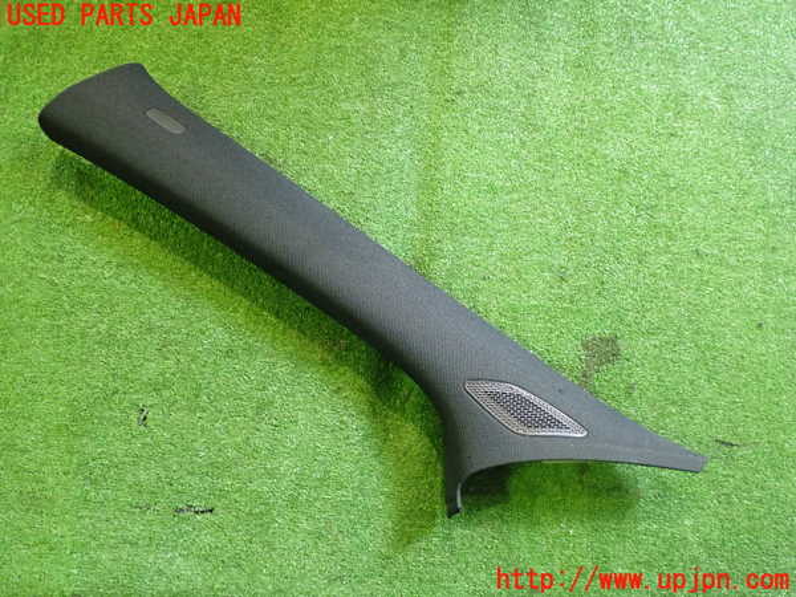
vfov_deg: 46.8
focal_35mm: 30
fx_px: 690
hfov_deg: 60.0
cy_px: 298
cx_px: 398
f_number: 2.3
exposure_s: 1/30
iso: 400
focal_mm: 5.4
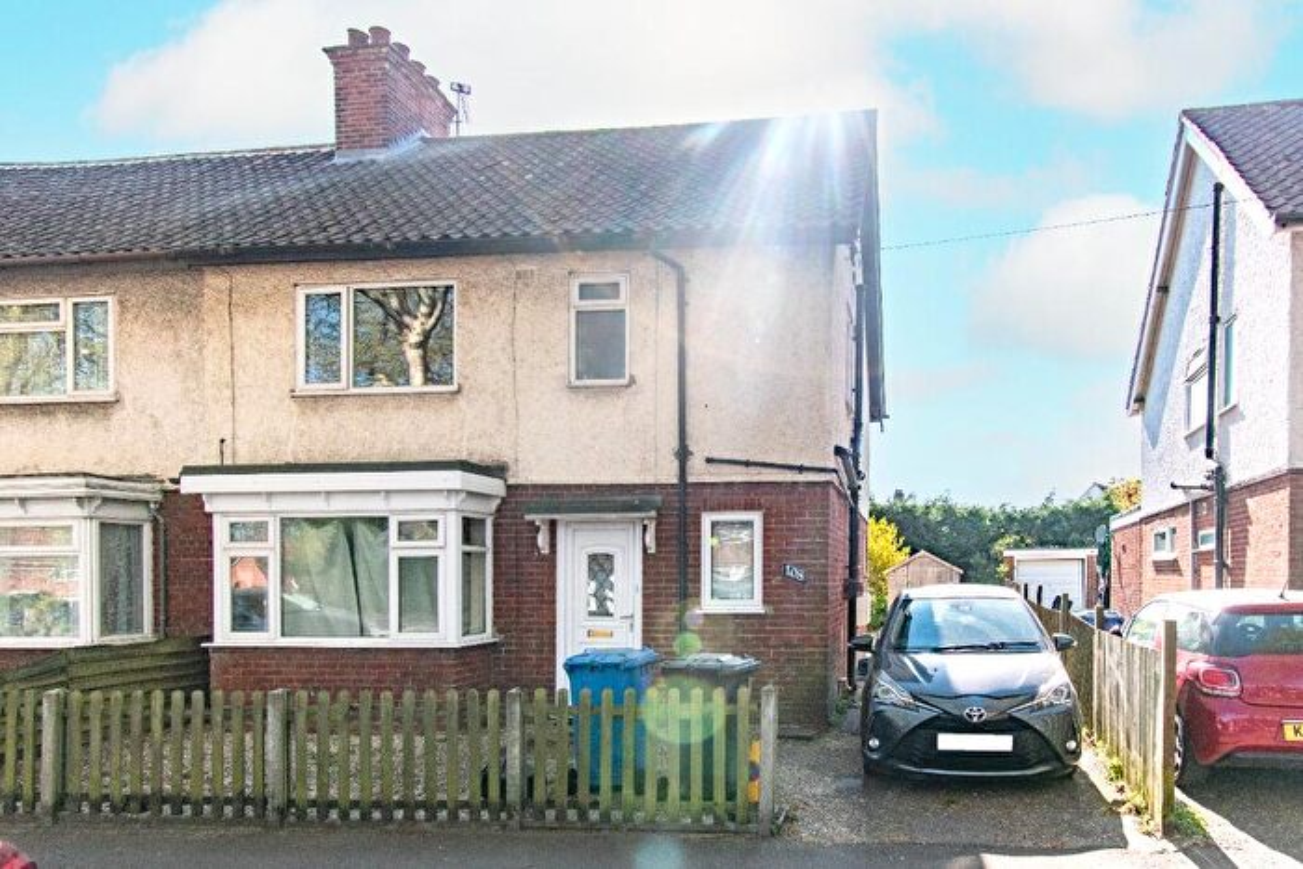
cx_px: 652
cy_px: 434
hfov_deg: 85.4
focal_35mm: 20
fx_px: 706
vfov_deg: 63.2
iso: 200
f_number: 6.3
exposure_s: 1/1000
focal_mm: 13
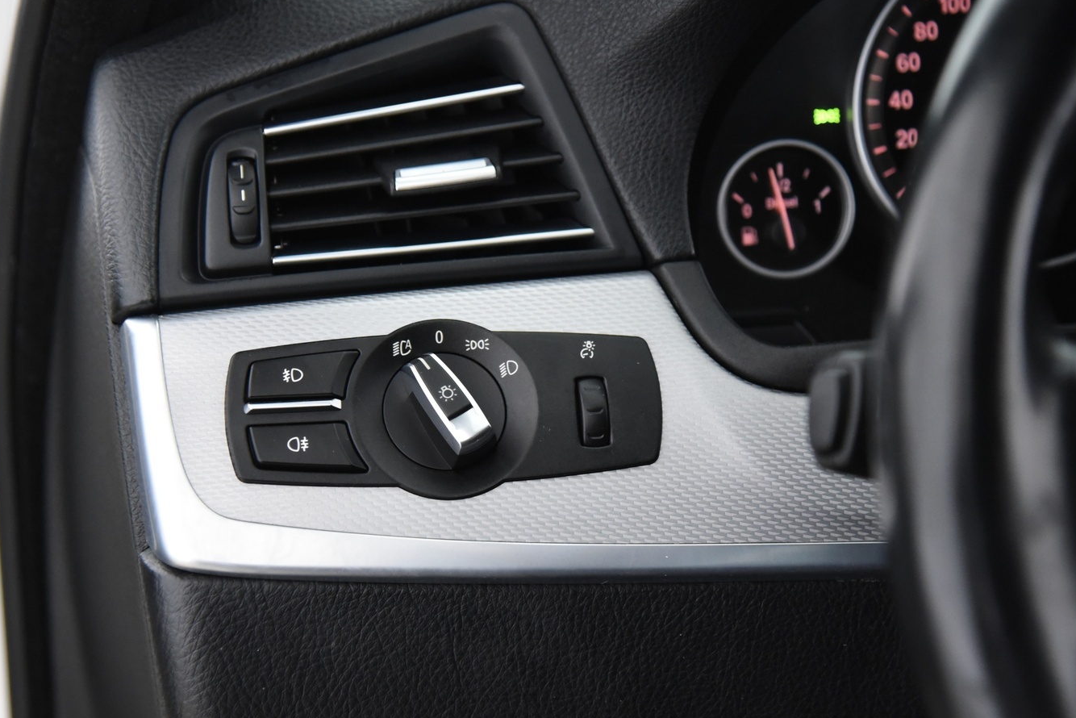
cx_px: 448
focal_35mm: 91
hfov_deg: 22.4
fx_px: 2720
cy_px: 394
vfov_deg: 15.0
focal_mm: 75
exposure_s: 1/30
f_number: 4
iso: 4000
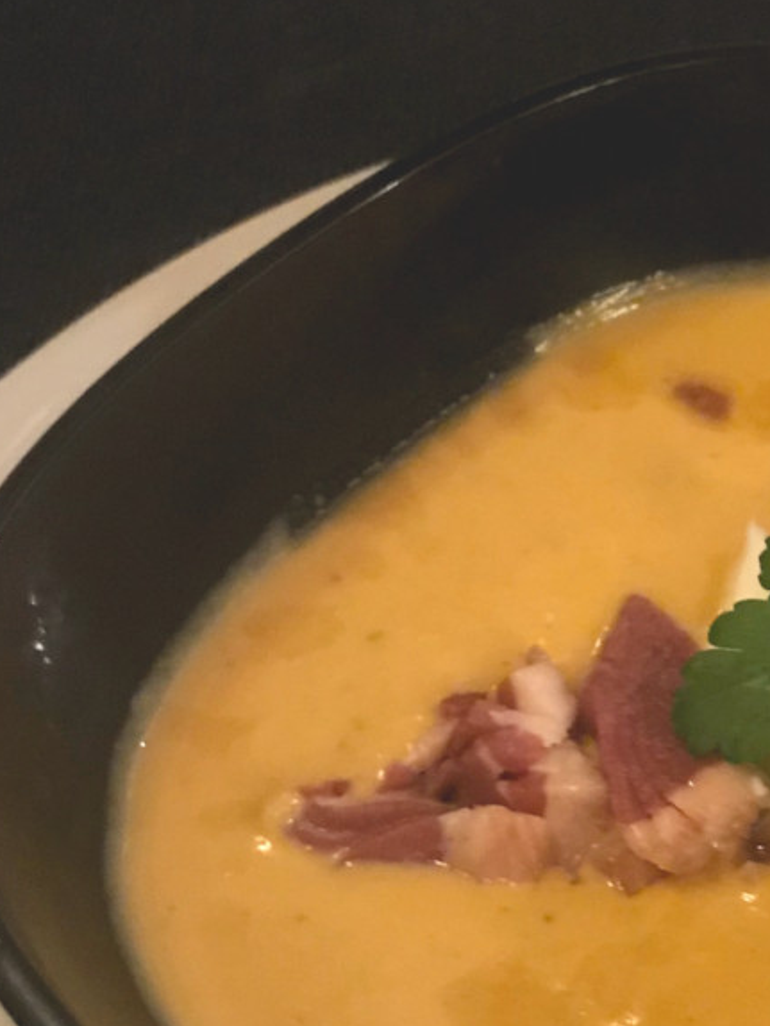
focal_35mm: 65
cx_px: 811
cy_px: 780
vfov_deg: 29.3
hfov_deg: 21.6
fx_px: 1926
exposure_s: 1/4
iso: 160
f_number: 1.8
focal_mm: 3.99
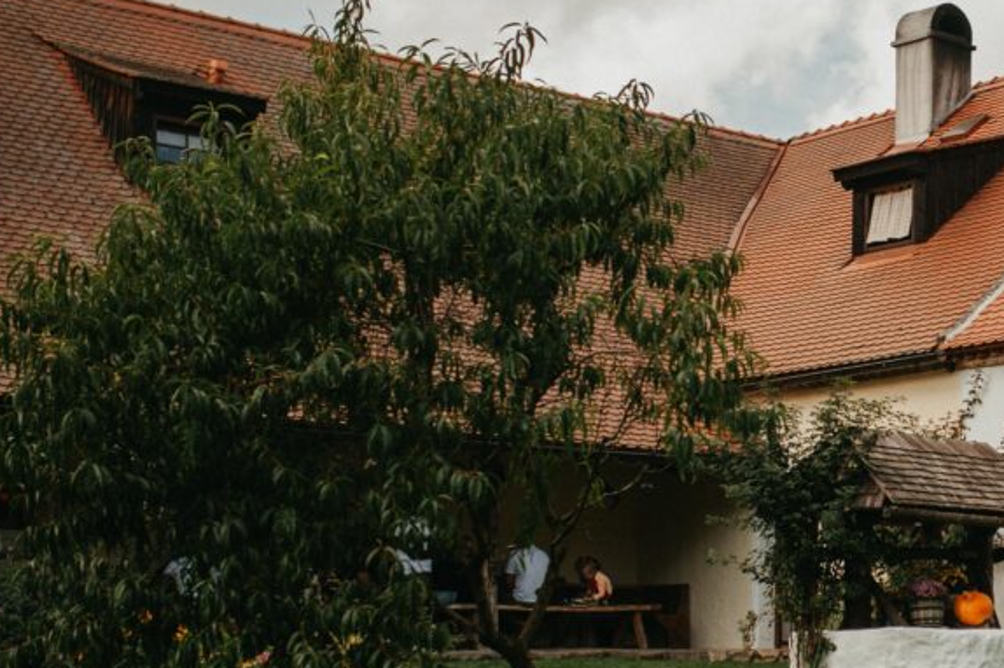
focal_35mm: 78
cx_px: 983
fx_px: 2174
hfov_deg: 24.9
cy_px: 474
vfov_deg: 17.4
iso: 200
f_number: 2
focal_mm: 35
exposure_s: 1/2000
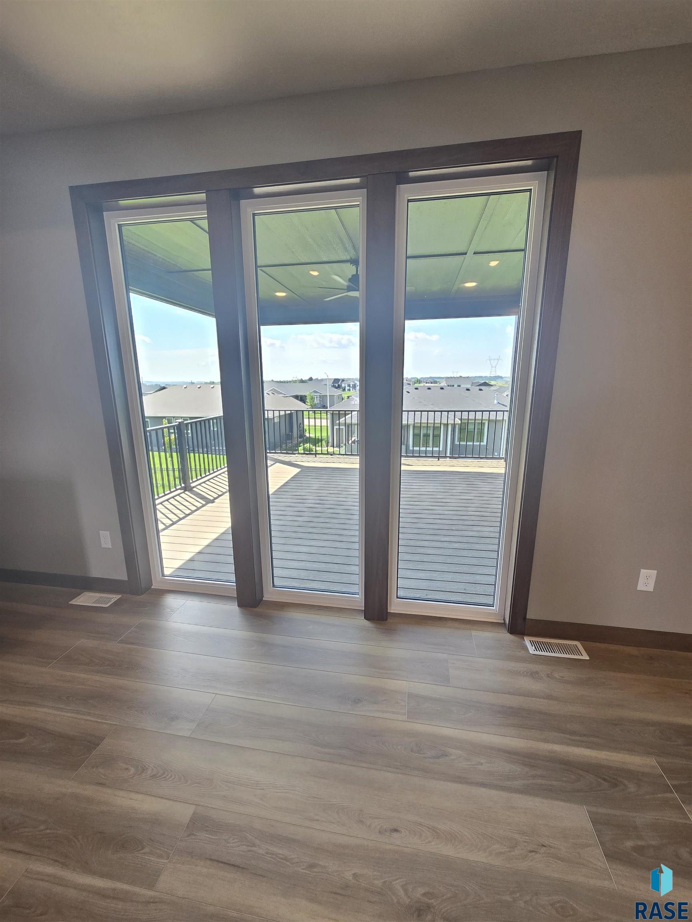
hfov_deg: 89.9
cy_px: 461
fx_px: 347
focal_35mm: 13
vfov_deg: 106.2
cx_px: 346
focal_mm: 2.2
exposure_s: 1/120
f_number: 2.2
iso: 80
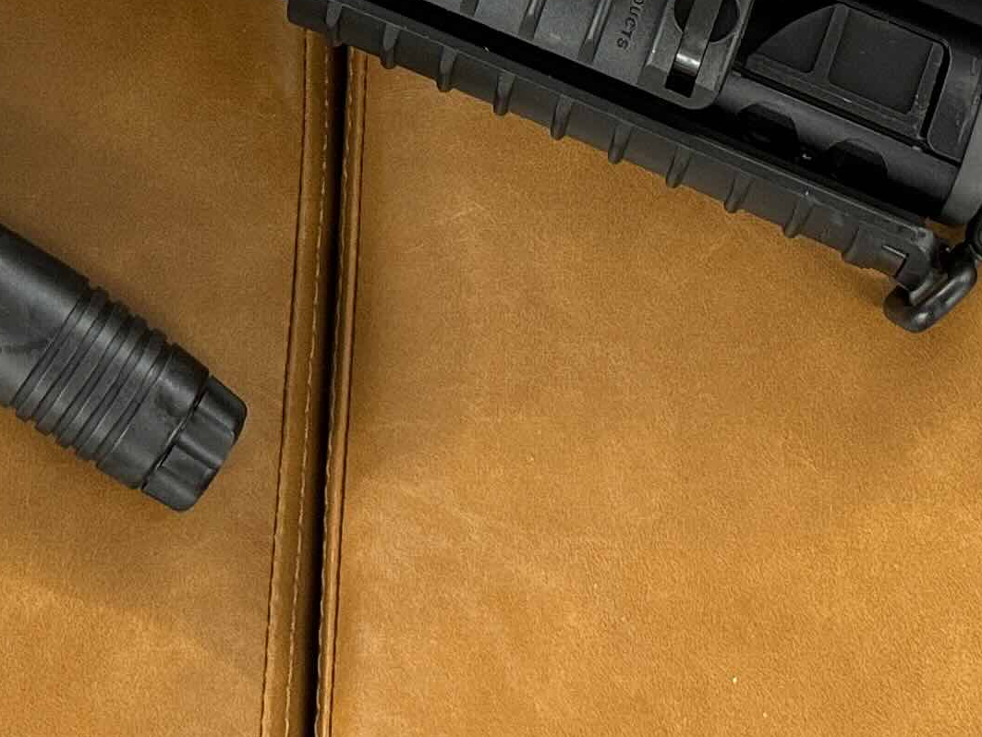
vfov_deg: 14.5
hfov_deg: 21.5
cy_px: -538
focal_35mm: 91
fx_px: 2582
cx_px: 445
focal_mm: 6.76
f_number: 1.78
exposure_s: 1/60
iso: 250
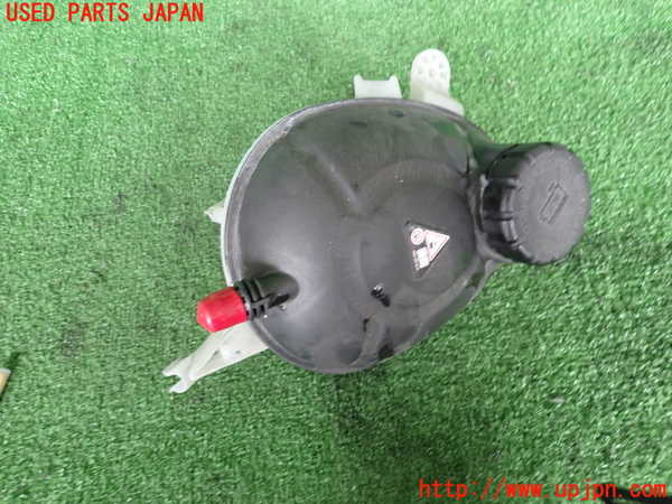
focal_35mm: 25
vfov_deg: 54.9
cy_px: 252
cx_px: 336
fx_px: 485
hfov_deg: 69.4
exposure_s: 1/30
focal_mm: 4.5
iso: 250
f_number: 2
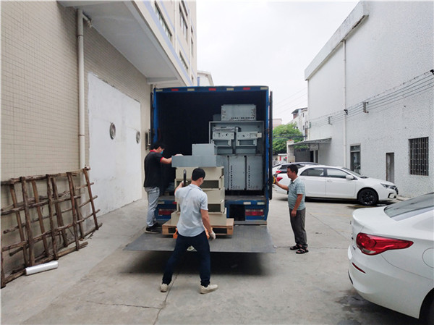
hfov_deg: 60.0
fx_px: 376
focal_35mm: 30
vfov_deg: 46.7
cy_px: 162
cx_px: 217
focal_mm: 3.95
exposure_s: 1/381
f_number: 1.8
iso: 132
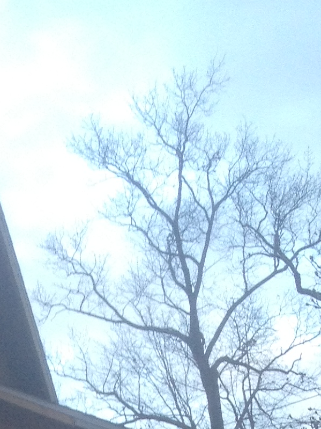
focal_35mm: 143
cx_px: -59
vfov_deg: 12.2
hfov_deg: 10.2
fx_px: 1769
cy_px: 862
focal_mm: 4.28
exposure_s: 1/120
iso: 80
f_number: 2.4
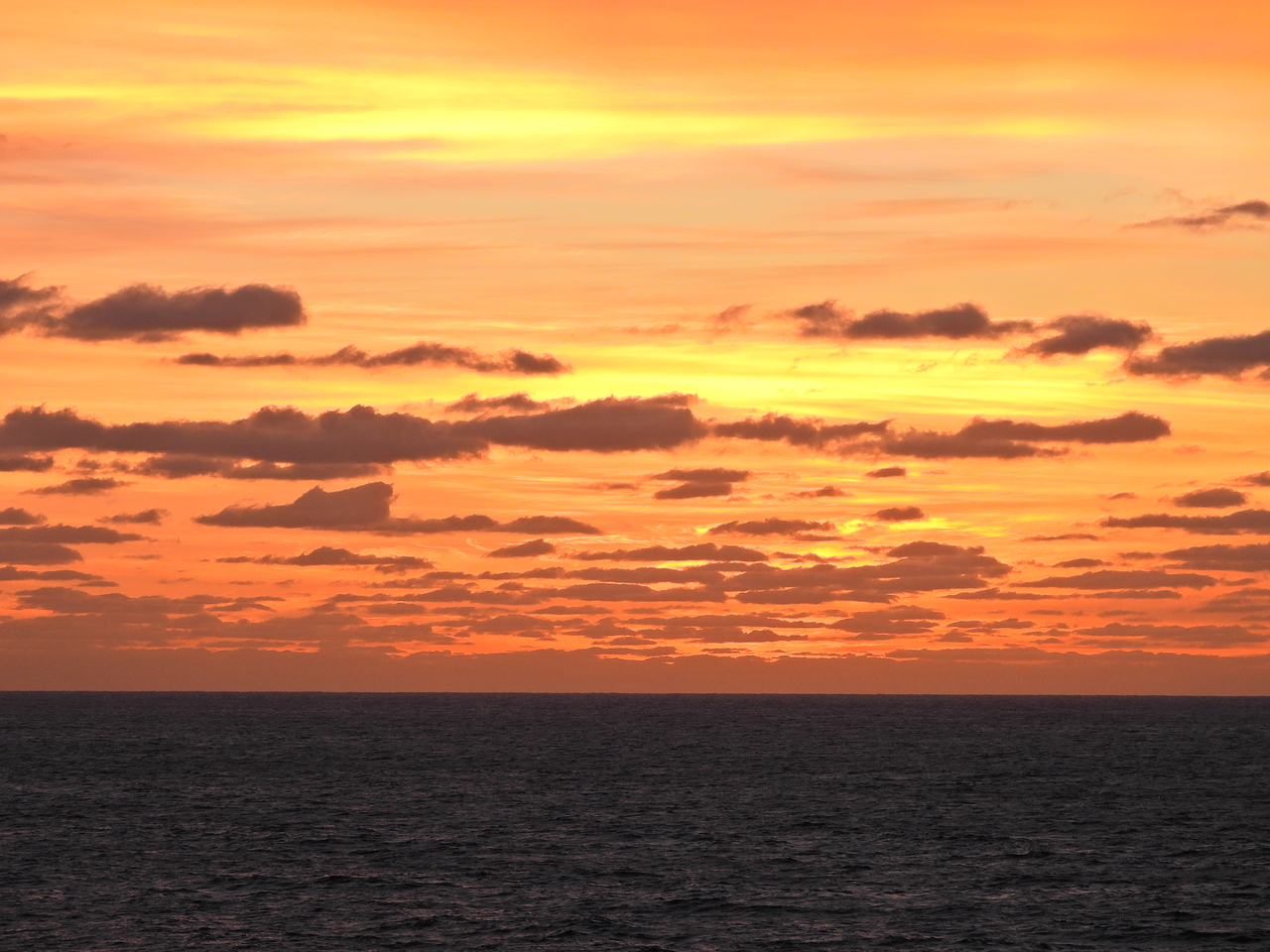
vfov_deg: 8.7
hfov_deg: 11.6
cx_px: 635
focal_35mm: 170
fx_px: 6237
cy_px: 476
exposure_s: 1/250
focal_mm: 30.3
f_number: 4.5
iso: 100
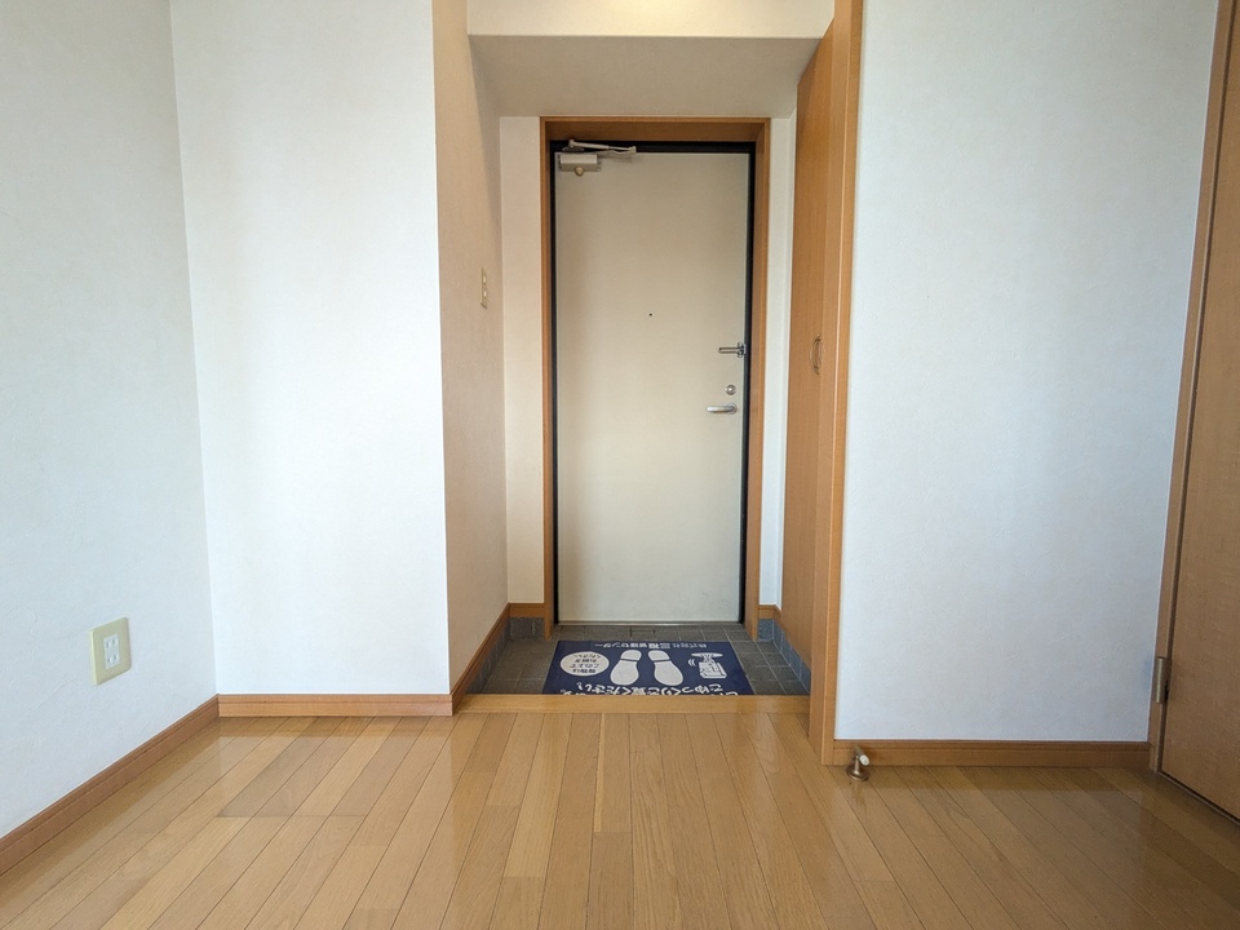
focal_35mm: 14
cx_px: 620
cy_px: 465
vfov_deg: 85.7
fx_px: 502
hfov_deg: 102.1
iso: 304
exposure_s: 1/120
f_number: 2.2
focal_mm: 1.83
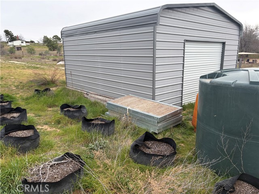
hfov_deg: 67.3
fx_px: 195
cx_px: 130
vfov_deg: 53.1
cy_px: 97
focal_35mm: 26
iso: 50
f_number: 1.6
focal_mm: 5.96
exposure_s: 1/1517
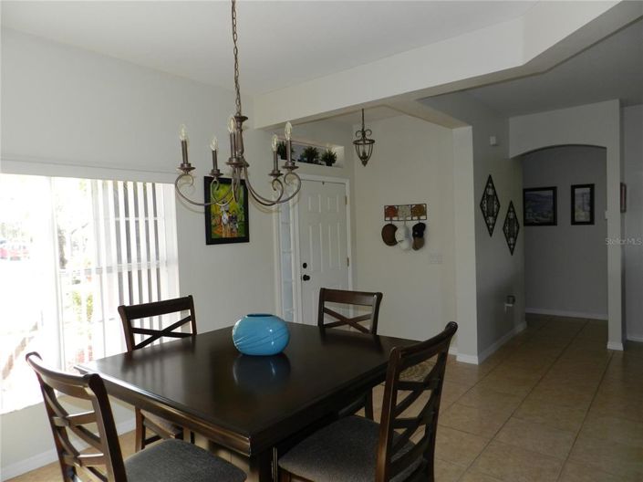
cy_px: 241
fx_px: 427
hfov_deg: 74.0
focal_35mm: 23
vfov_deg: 58.8
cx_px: 322
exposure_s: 1/60
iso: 160
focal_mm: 4
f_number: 3.4
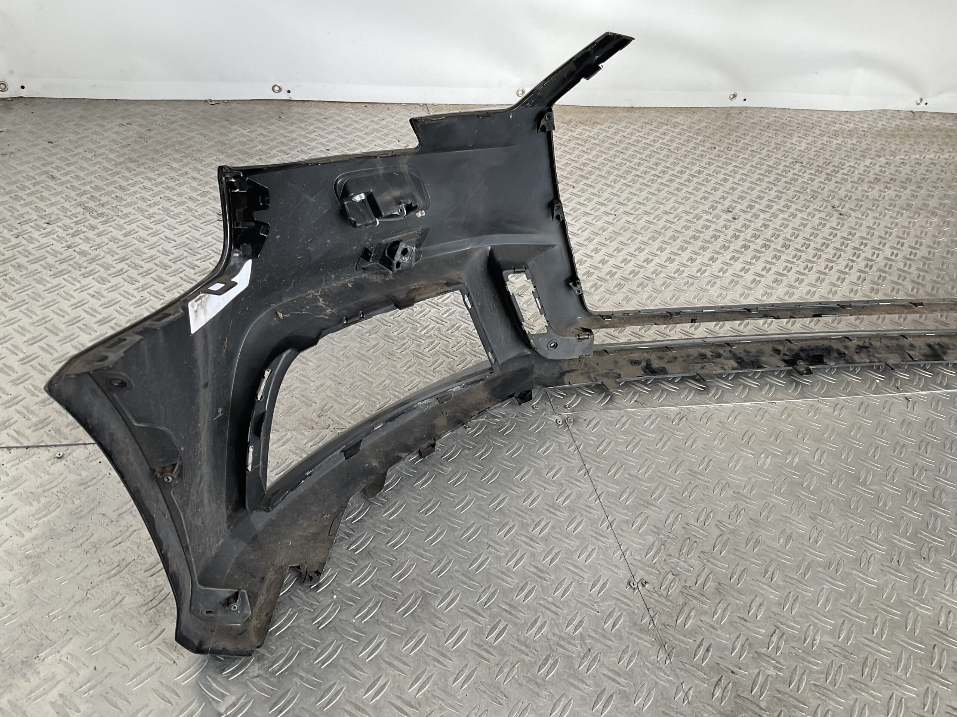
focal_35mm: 29
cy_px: 358
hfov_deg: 61.7
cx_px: 478
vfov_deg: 48.2
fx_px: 802
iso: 25
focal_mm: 3
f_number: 1.8
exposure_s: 1/100
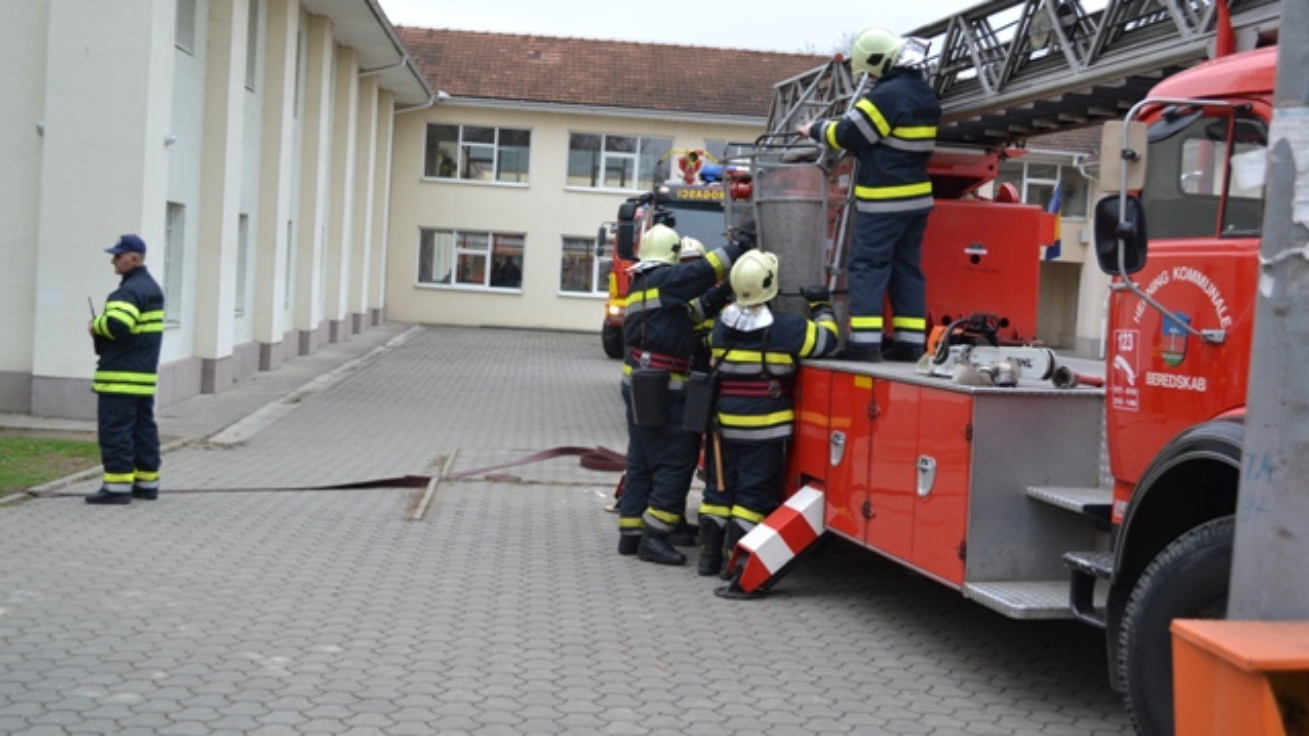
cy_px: 337
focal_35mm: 41
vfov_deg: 29.0
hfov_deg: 49.4
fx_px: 1423
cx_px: 654
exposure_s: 1/125
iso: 360
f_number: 5.6
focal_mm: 26
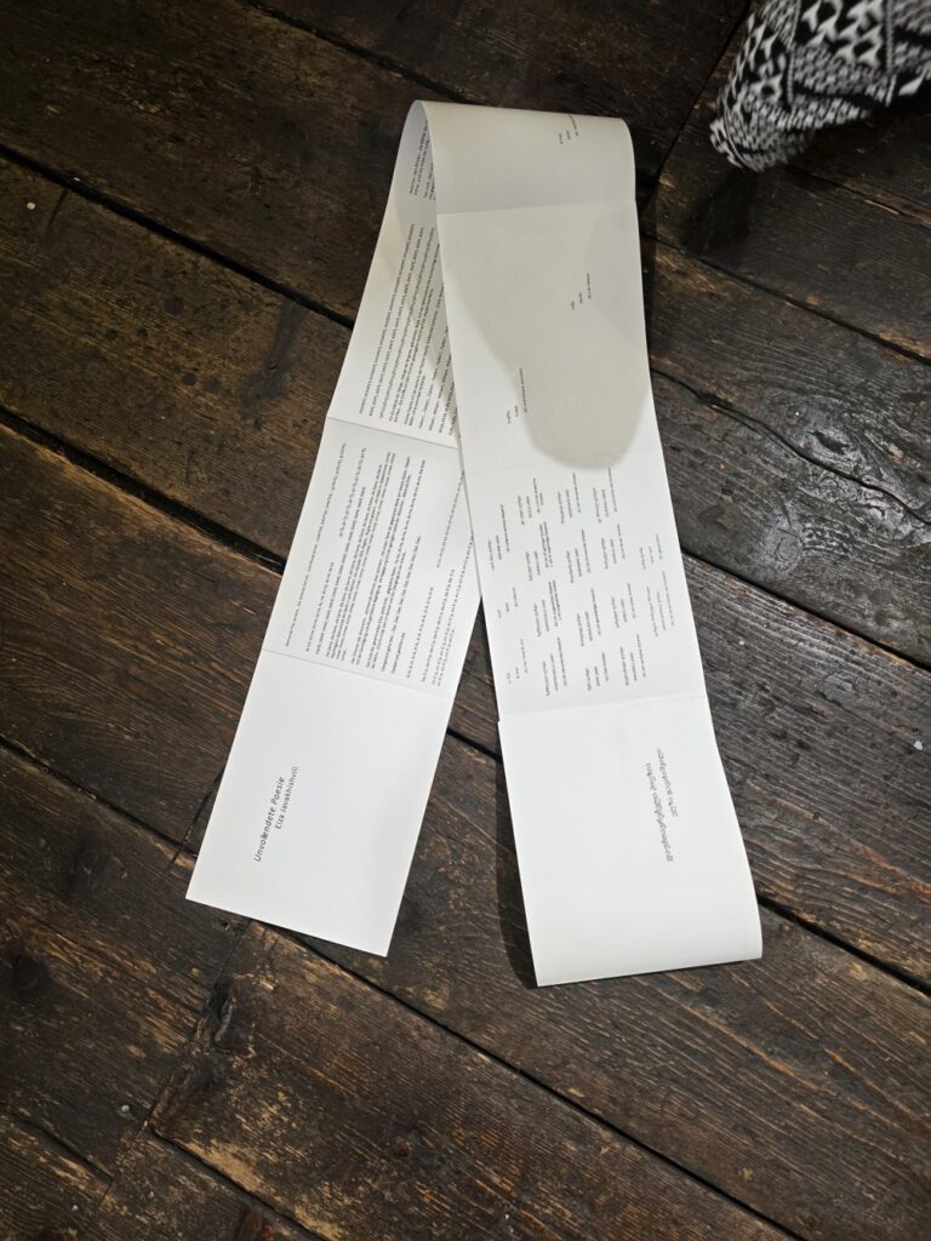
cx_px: 466
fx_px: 825
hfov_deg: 58.9
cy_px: 620
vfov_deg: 73.9
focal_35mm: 23
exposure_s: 1/100
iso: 160
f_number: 1.7
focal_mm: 6.3
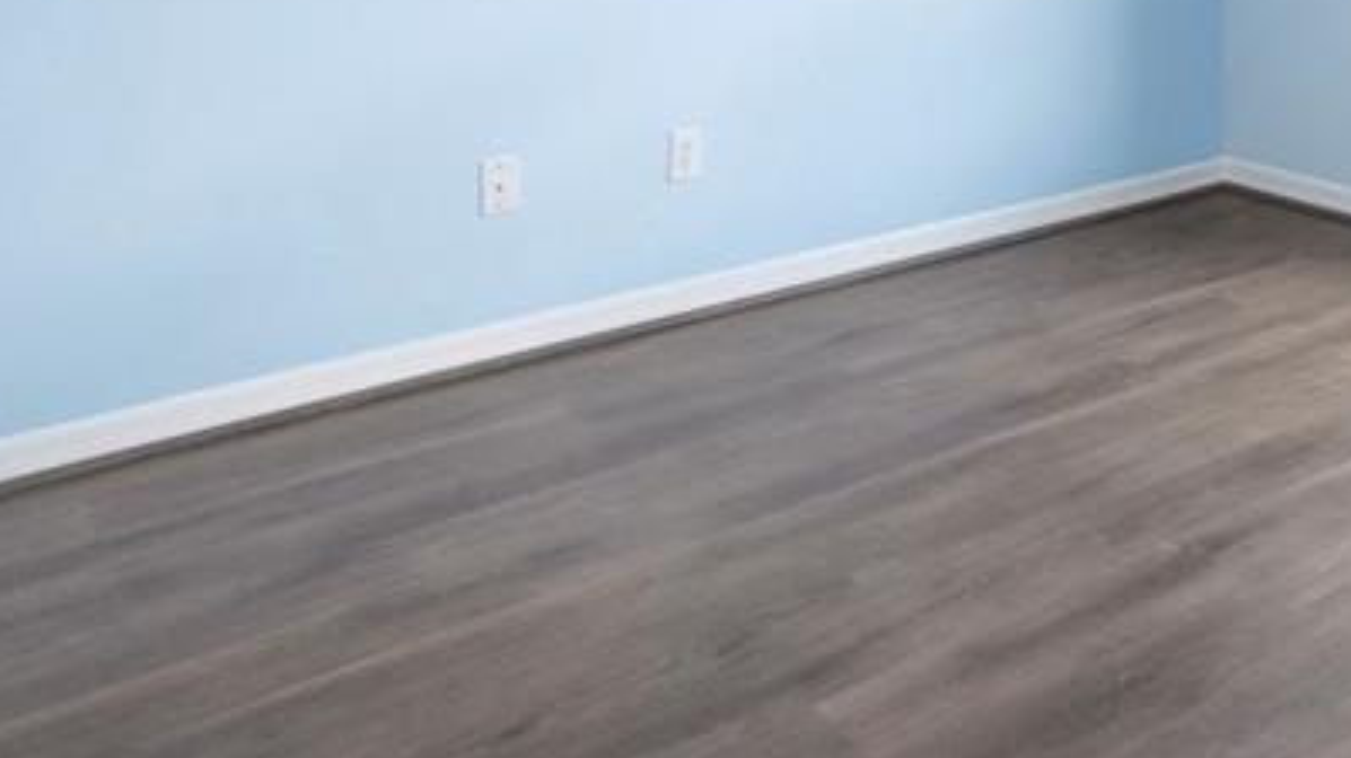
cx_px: 1287
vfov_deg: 24.0
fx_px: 1588
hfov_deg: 41.3
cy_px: -196
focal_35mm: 44
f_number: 8
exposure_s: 1/3200
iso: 12800
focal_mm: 16.5
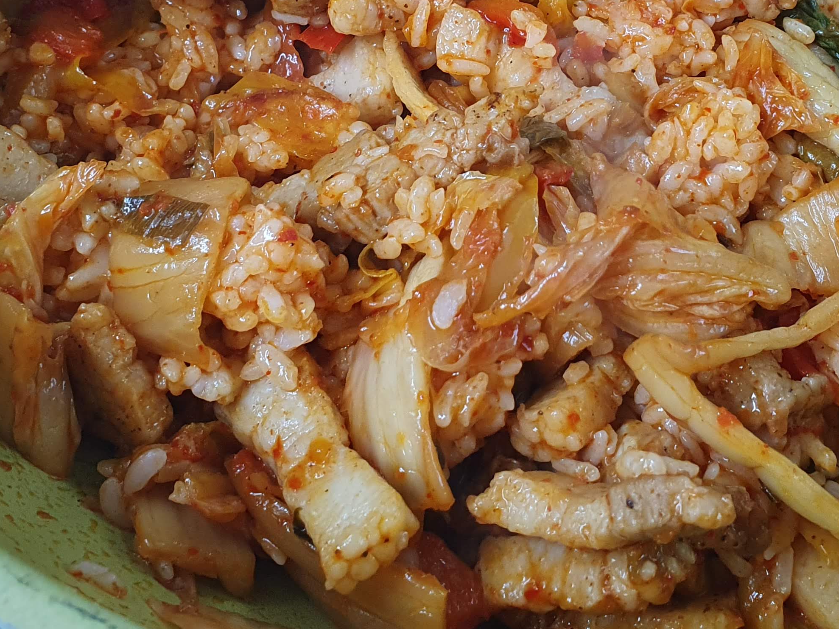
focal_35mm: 53
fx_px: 1284
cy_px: 69
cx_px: 518
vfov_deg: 26.6
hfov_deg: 36.0
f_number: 2.4
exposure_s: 1/60
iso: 200
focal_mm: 4.32
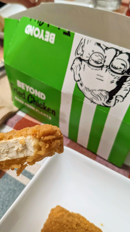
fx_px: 190
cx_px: 45
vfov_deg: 62.6
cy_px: 120
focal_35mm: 31
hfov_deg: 37.4
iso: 471
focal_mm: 4.38
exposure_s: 1/40
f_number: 1.73
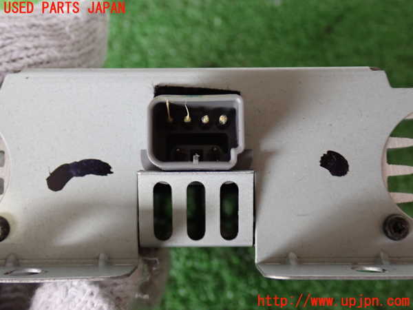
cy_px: 155
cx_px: 206
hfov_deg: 38.2
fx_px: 597
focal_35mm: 50
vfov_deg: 29.1
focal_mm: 9.01
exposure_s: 1/15
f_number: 3.2
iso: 800
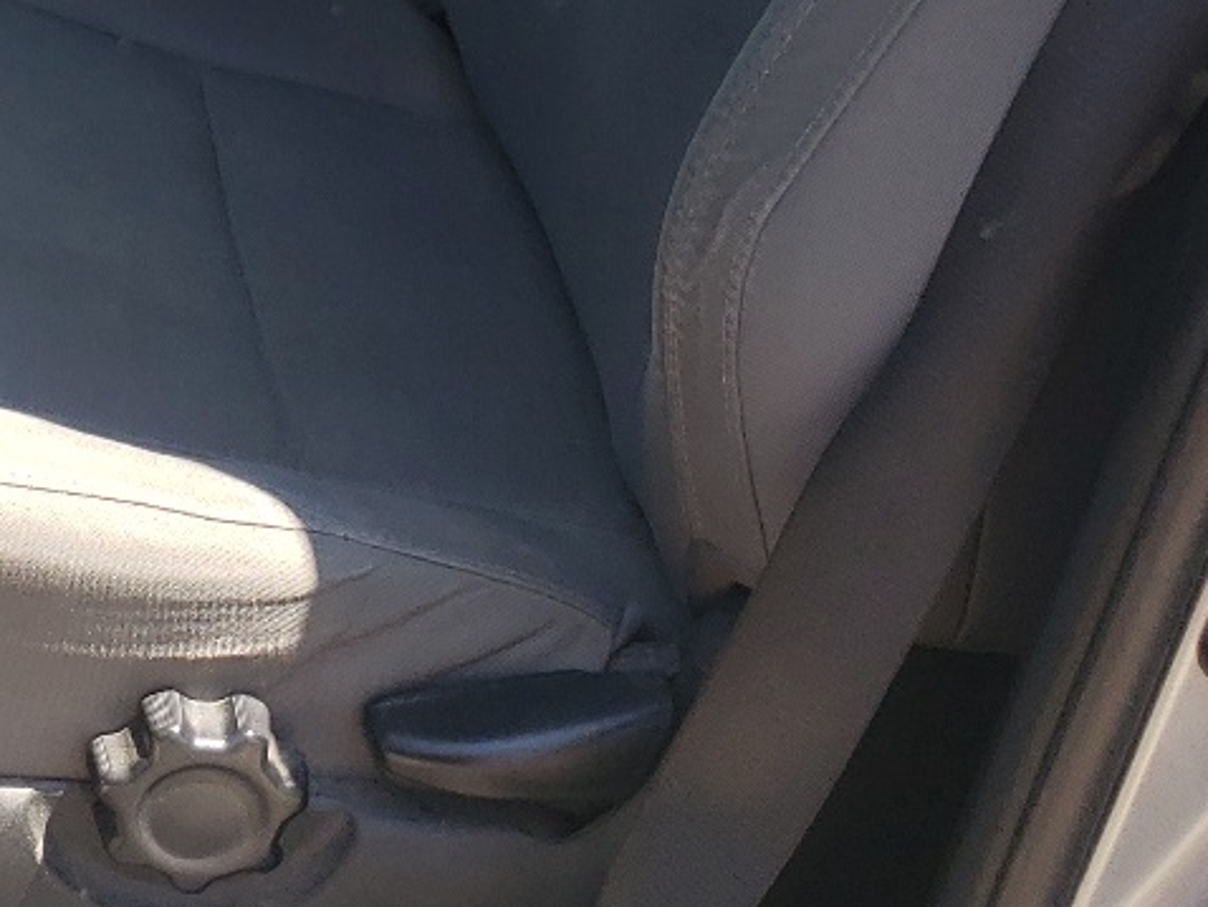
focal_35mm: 87
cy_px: -354
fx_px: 3038
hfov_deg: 20.7
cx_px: -329
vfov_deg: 15.9
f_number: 1.5
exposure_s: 1/588
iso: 50
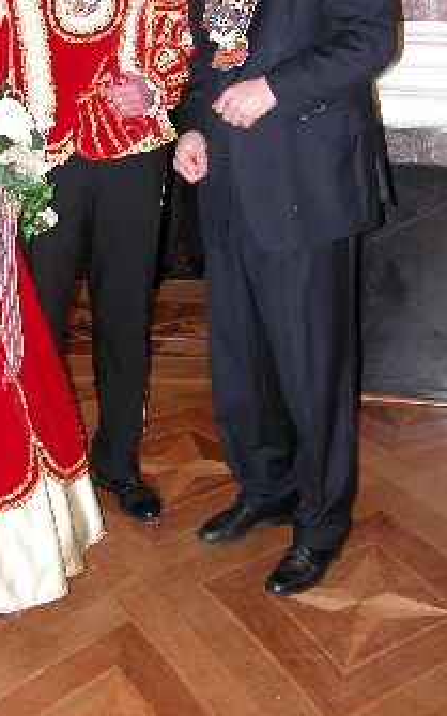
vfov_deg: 32.3
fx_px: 1210
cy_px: 169
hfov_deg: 20.9
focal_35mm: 62
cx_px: 148
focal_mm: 8.9
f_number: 2.8
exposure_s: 1/60
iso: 200
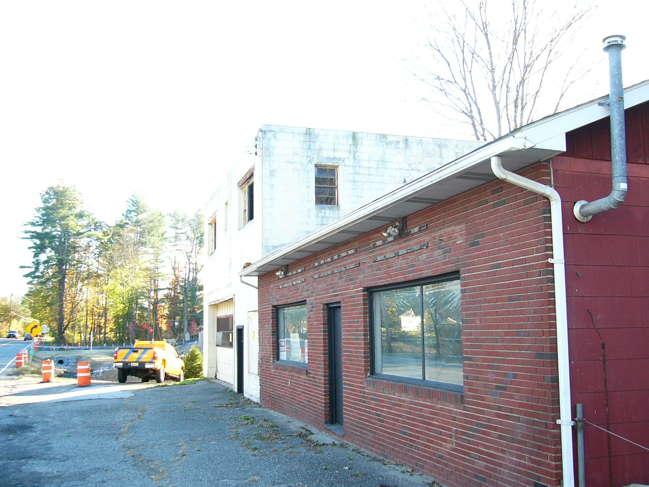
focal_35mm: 35
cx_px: 324
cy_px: 244
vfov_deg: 40.7
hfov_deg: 52.6
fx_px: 656
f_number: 2.8
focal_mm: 5.8
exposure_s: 1/80
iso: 100
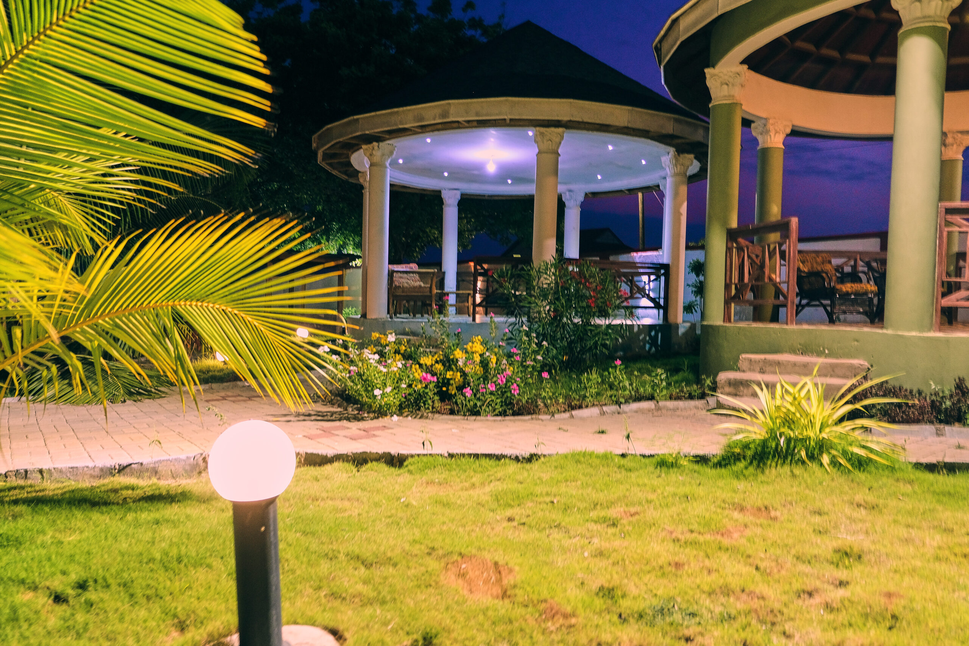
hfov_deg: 67.4
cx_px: 484
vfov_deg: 47.9
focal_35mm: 27
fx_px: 727
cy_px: 323
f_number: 2.8
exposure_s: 1/13
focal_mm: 18
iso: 500
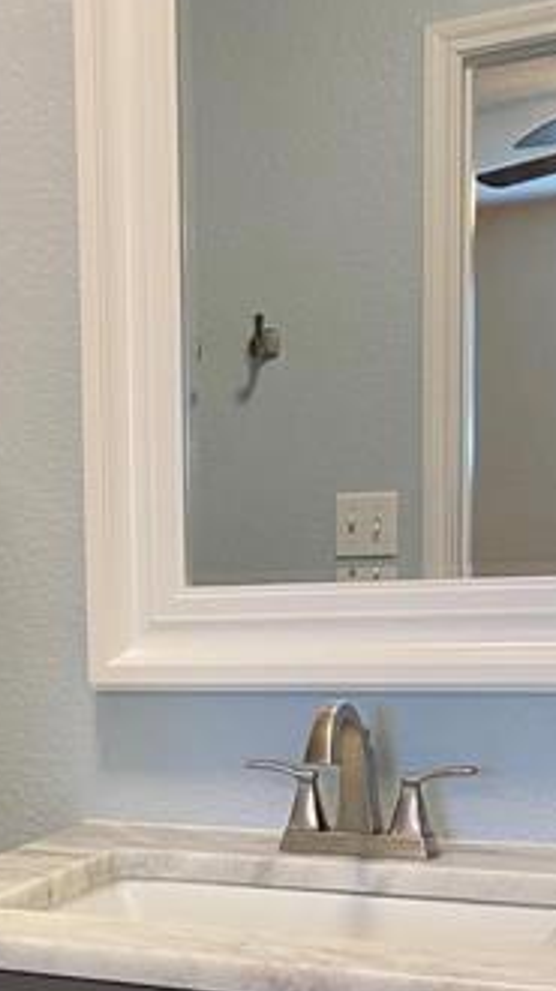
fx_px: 1734
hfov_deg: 17.2
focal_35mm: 66
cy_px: 754
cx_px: -144
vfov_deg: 31.3
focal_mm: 4.25
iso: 160
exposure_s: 1/60
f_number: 1.8
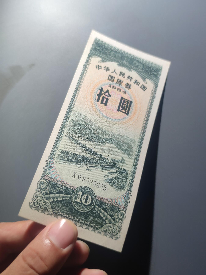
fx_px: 286
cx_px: 103
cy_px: 138
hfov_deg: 39.7
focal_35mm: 36
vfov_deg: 51.4
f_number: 1.69
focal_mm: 6.72
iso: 50
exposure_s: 1/681
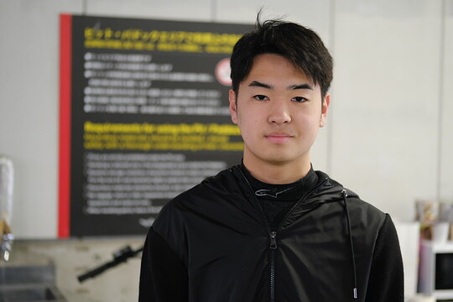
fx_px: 944
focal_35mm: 75
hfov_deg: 27.0
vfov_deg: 18.2
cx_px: 226
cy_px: 151
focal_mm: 50
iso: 800
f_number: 2
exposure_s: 1/125
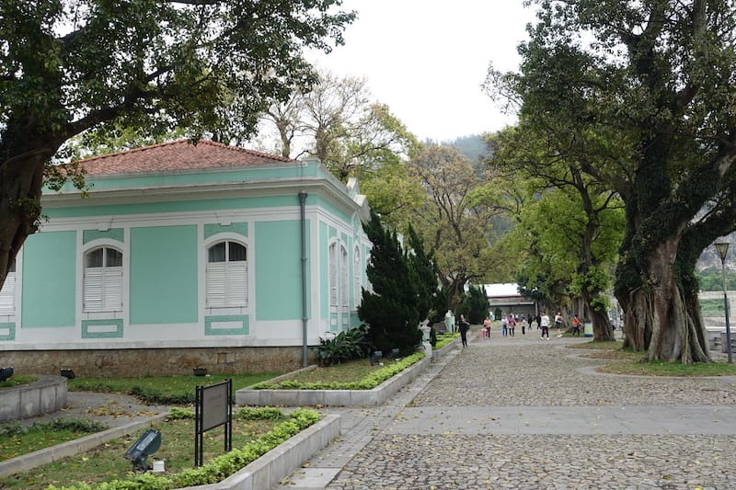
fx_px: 695
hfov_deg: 55.8
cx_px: 368
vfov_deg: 38.9
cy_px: 245
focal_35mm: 34
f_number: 5.6
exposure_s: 1/200
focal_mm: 12.35
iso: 125
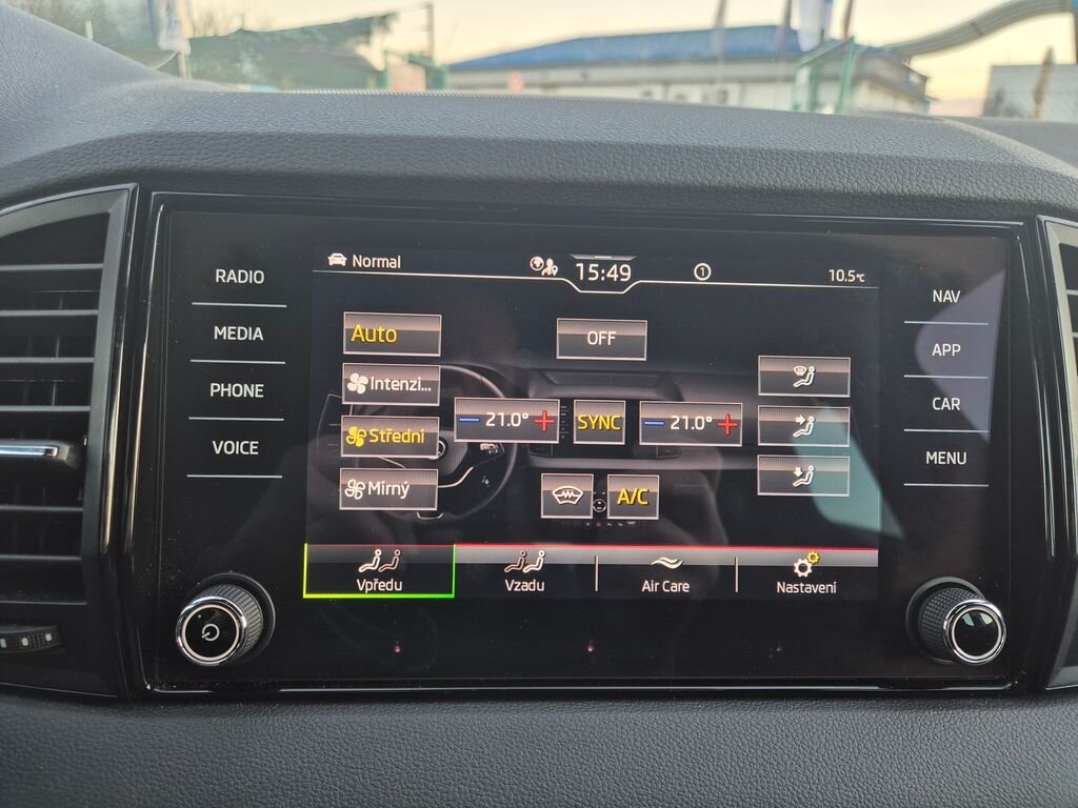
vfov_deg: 58.9
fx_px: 716
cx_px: 539
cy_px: 404
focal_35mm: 23
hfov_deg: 73.9
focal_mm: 5.4
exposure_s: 1/58
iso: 320
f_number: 1.8
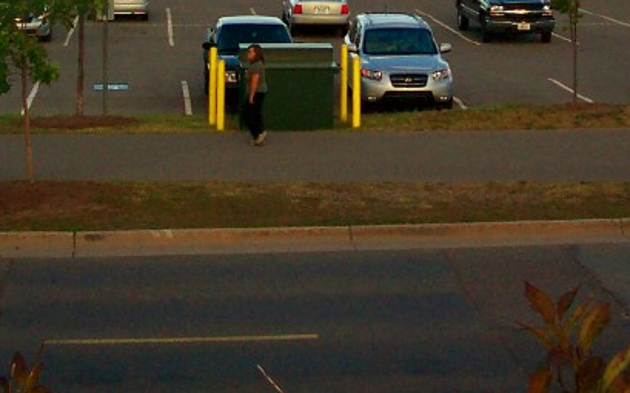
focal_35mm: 97
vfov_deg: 13.0
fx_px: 1664
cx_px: 348
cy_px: -123
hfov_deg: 21.4
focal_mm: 8
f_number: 4.8
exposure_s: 1/350
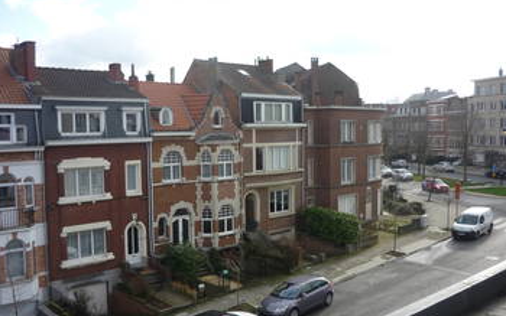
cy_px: 164
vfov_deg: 35.4
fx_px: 497
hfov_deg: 54.0
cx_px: 247
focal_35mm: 36
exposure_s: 1/640
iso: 100
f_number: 2.8
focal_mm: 5.5
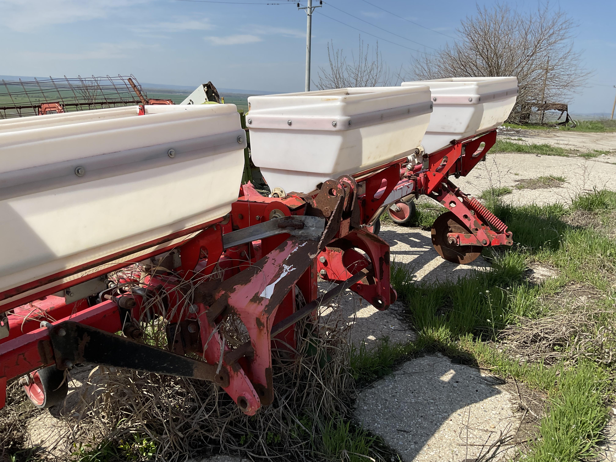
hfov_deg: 61.7
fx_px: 516
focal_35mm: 29
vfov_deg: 48.2
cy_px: 231
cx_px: 308
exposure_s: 1/2320
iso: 16
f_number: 1.8
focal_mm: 3
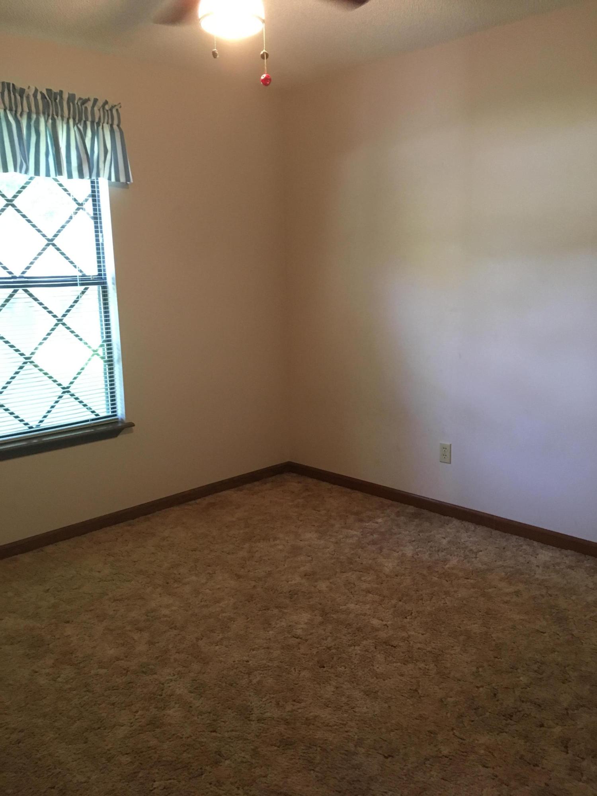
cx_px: 298
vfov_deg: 61.7
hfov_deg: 48.2
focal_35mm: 29
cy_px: 398
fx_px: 667
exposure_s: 1/24
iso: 200
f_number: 2.2
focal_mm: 4.15
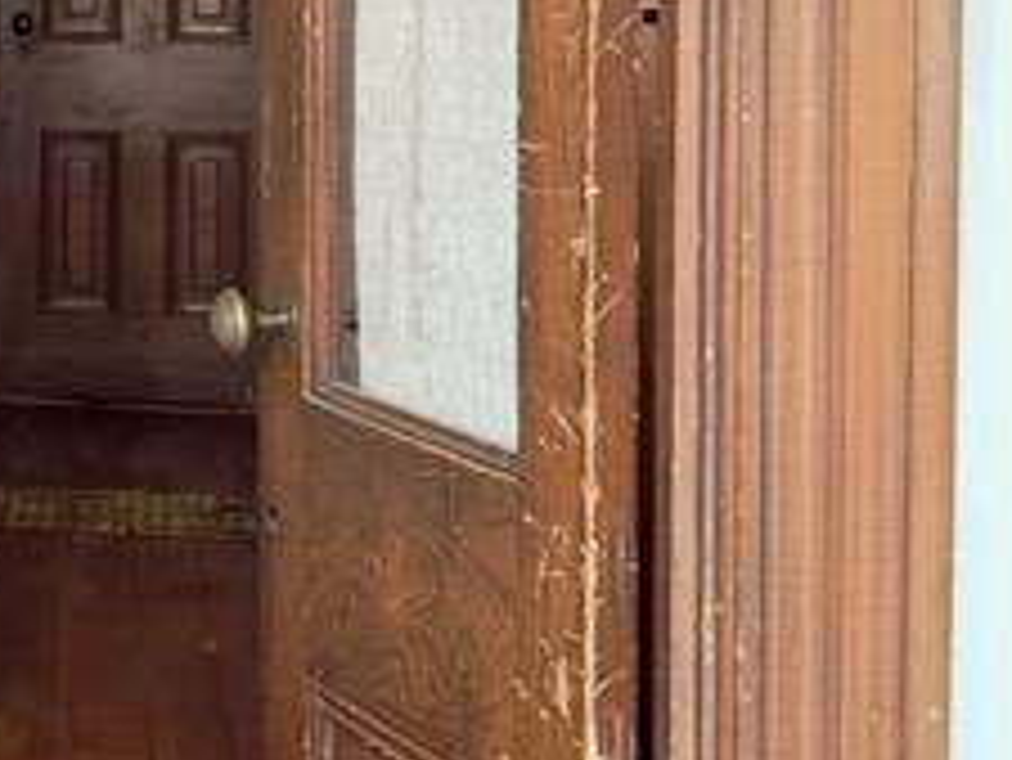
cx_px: -288
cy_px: -18
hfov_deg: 17.0
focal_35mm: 109
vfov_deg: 13.4
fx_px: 3188
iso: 125
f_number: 1.78
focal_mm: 6.86
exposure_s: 1/98
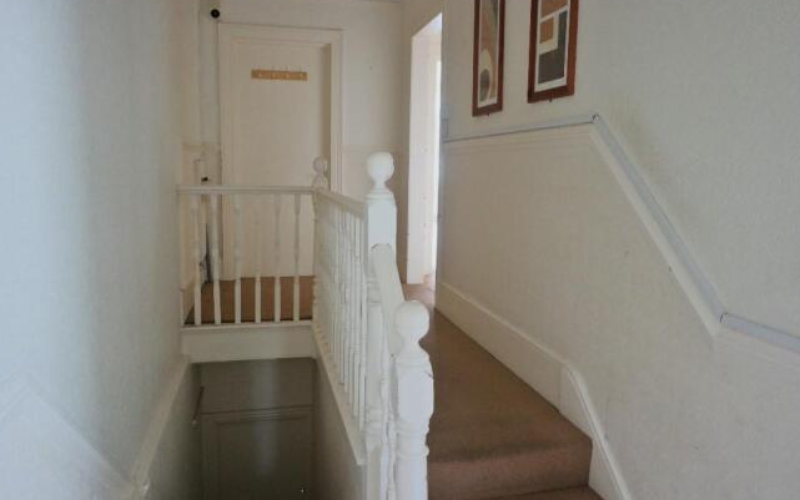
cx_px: 399
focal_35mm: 25
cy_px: 236
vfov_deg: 49.3
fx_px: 545
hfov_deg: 72.5
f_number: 2.4
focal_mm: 16
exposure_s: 1/30
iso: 800
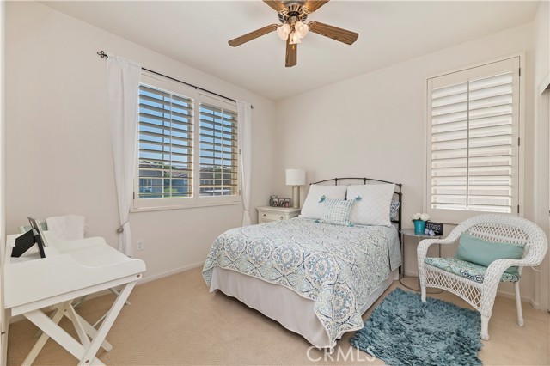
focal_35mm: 14
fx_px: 214
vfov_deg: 81.1
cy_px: 183
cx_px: 275
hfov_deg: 104.3
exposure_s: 1/50
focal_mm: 14
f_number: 10
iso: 500
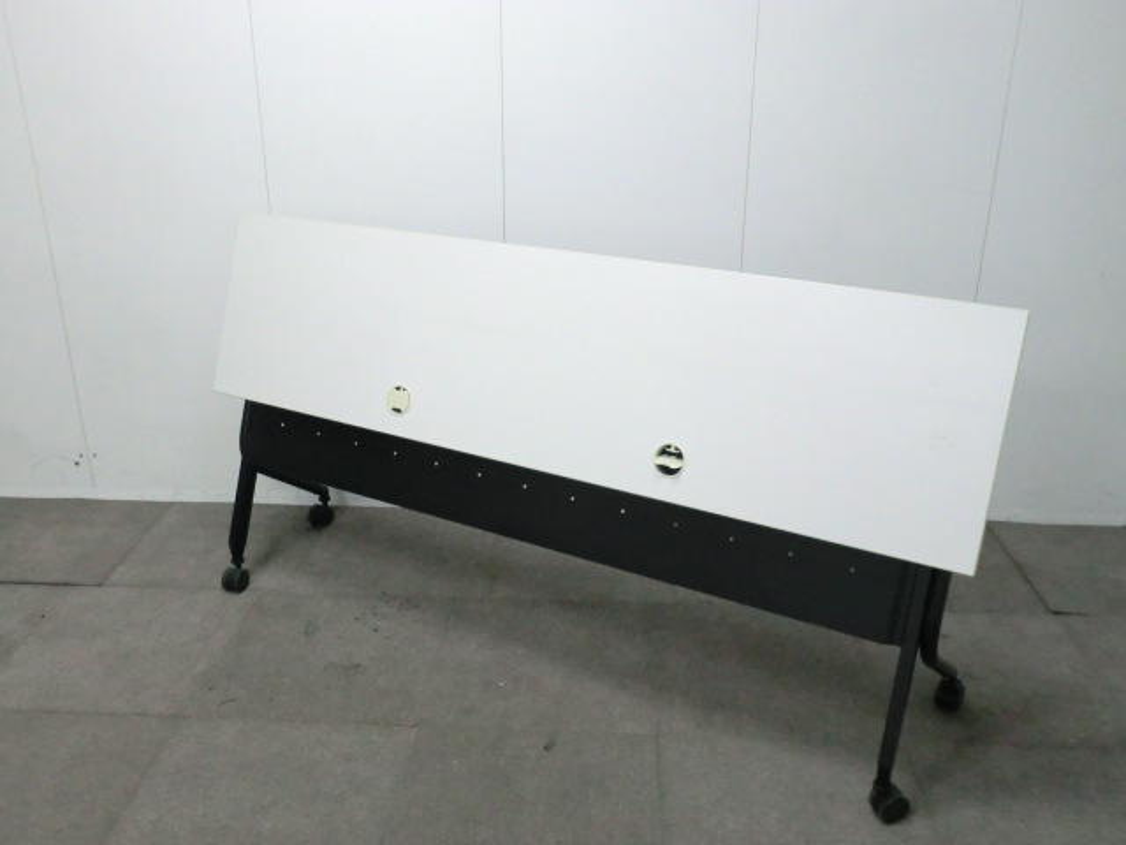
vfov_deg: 44.2
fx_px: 1041
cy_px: 422
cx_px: 563
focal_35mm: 32
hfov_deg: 56.8
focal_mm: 5.8
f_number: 3.5
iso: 500
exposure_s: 1/60
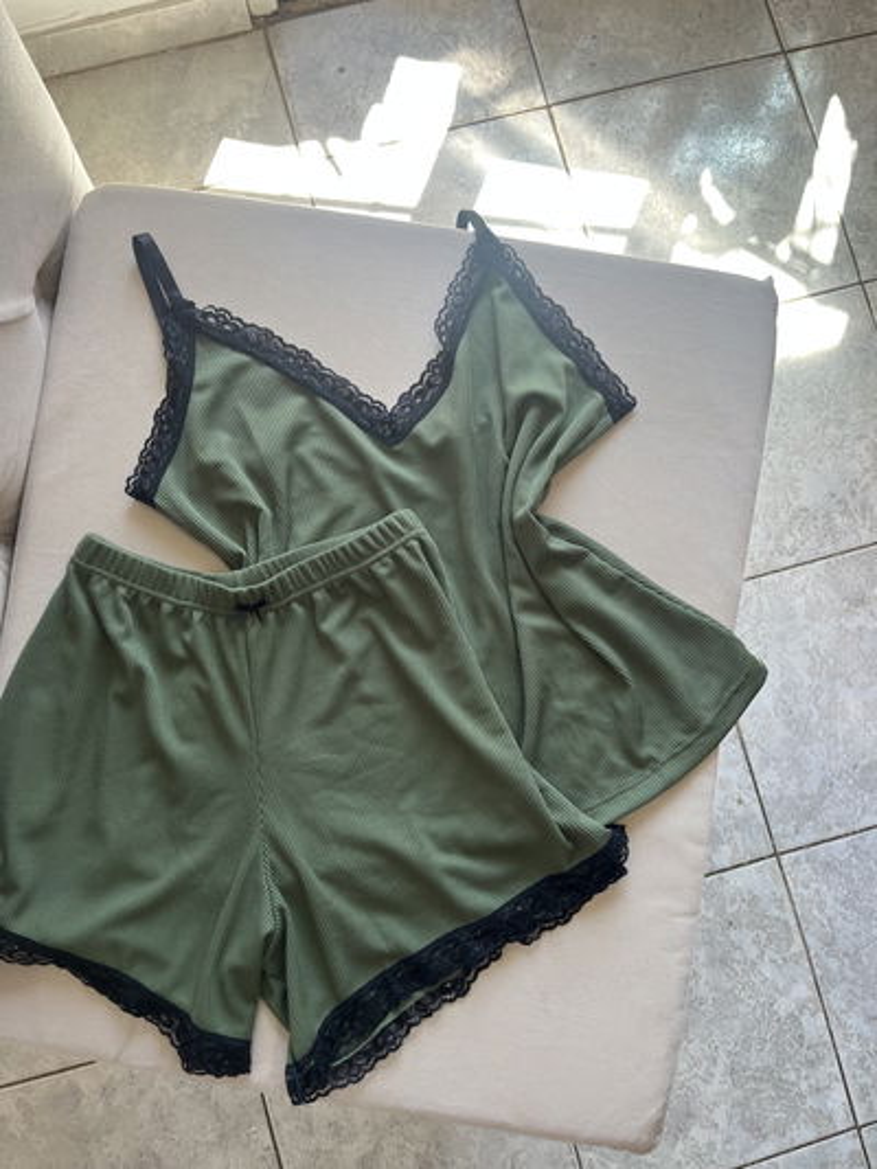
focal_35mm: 26
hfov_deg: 53.1
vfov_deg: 67.3
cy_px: 584
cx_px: 438
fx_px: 878
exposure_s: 1/122
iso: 50
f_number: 1.6
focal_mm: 5.1
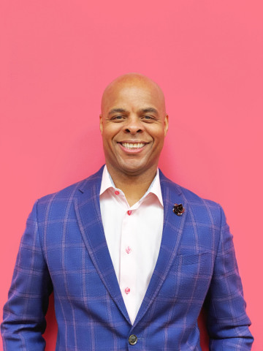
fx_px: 527
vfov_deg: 36.8
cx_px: 132
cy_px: 176
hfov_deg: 28.0
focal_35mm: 52
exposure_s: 1/61
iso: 200
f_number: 2
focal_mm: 6
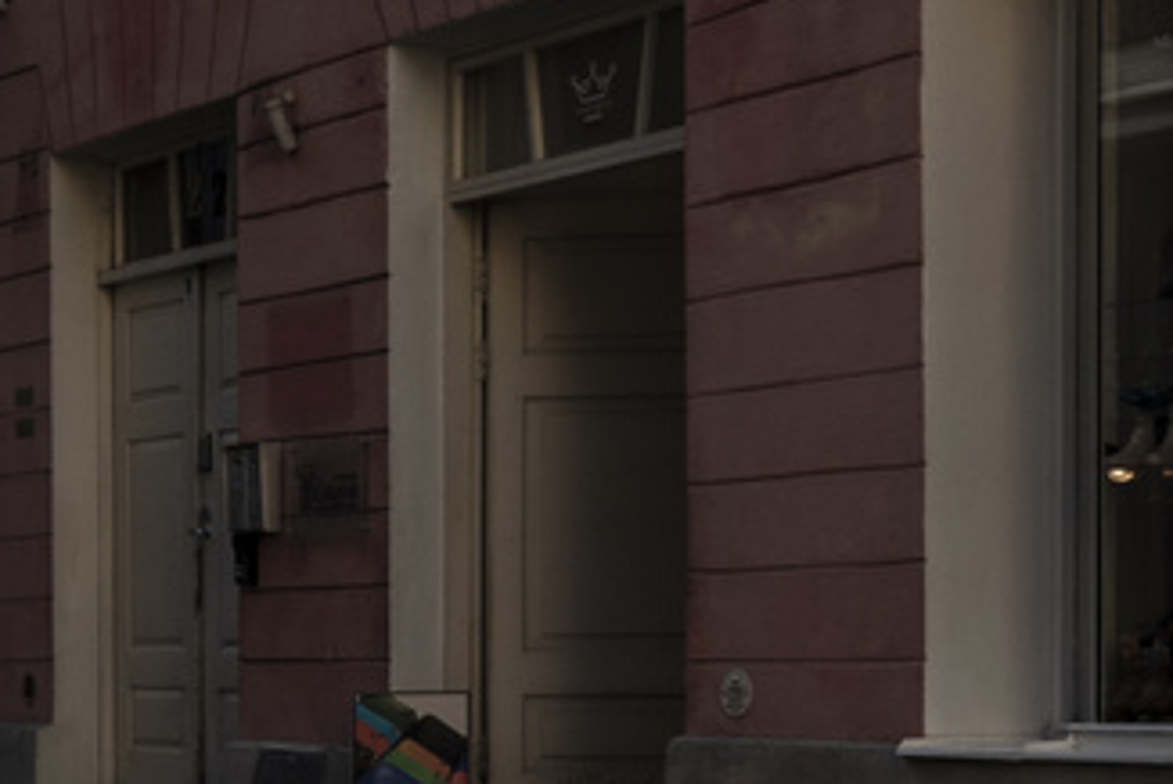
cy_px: -92
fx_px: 3359
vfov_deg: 13.1
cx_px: -104
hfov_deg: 19.0
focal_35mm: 103
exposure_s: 1/160
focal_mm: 24
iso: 200
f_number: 11
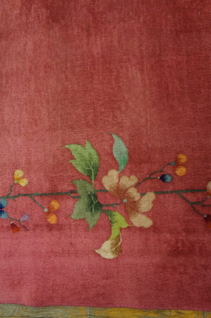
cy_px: 159
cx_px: 106
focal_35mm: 32
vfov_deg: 59.5
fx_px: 278
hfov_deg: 41.6
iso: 1000
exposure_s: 1/60
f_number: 4
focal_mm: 21
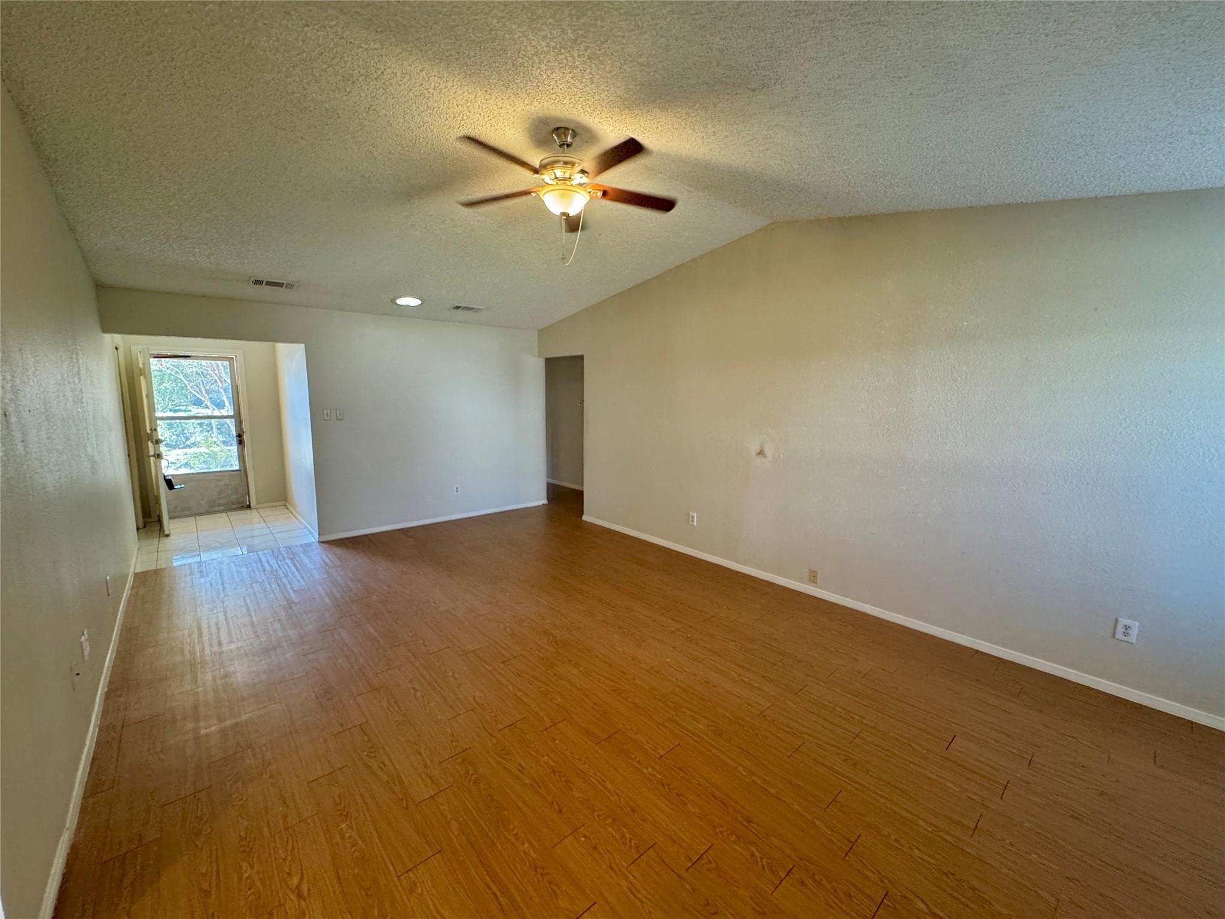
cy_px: 460
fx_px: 495
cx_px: 612
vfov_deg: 85.7
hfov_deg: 102.1
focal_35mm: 14
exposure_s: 1/60
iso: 320
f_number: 2.2
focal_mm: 2.22
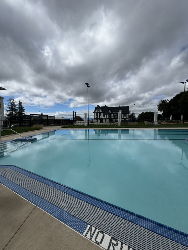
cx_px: 94
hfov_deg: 85.7
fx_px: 101
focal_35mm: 14
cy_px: 125
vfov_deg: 102.1
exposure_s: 1/3906
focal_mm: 2.22
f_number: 2.2
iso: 40
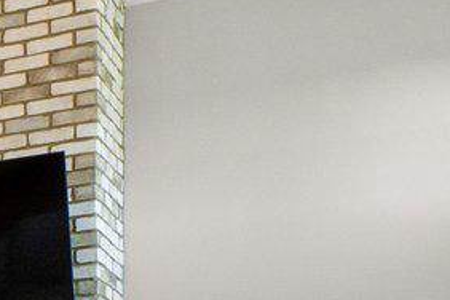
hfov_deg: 12.1
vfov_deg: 11.7
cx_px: -798
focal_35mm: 109
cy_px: 513
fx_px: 1362
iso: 100
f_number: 8
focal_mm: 10
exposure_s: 1/15
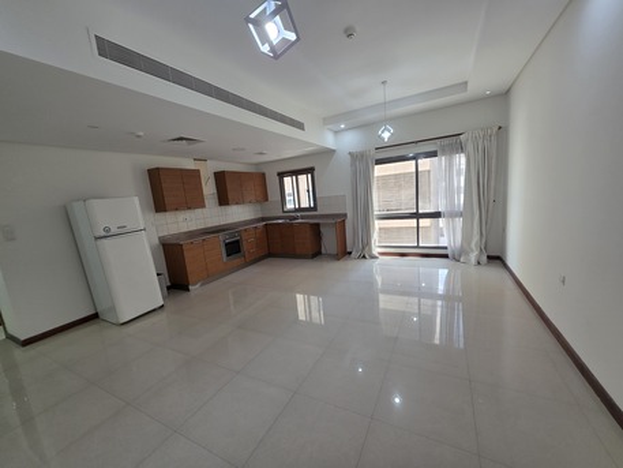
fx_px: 234
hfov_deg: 106.2
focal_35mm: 13
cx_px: 312
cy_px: 234
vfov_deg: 89.9
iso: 125
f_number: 1.9
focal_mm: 2.2
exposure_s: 1/100
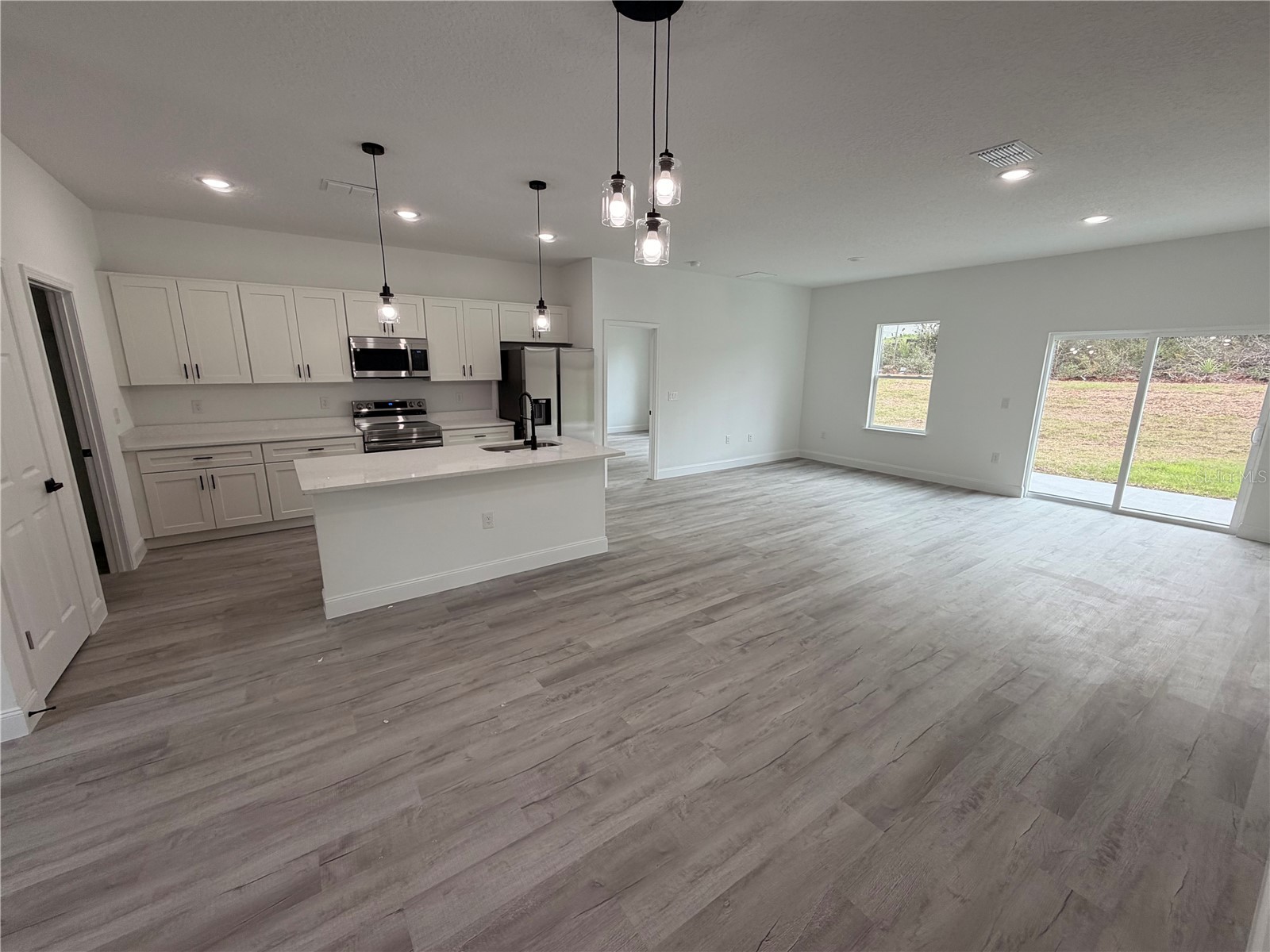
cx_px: 635
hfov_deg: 102.1
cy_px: 476
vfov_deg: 85.7
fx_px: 514
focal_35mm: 14
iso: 100
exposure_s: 1/120
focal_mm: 2.22
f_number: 2.2
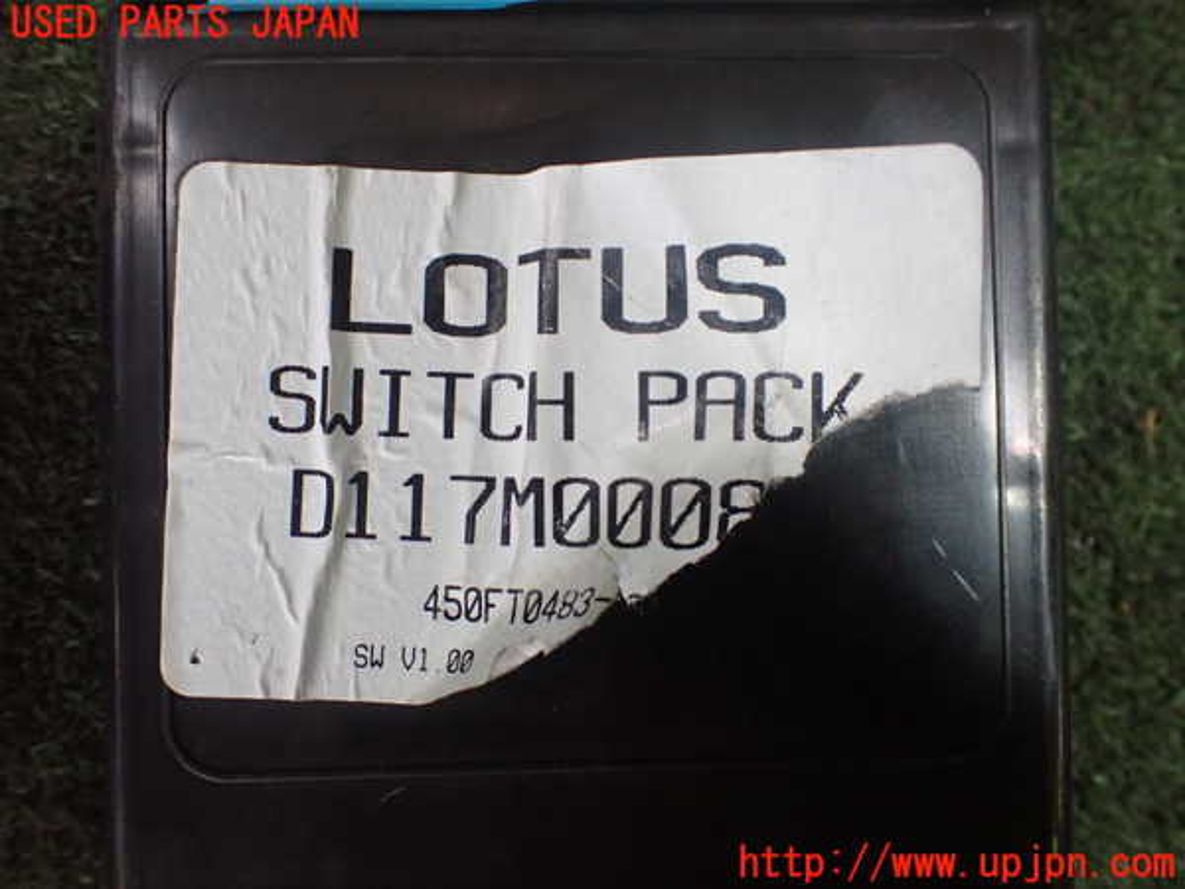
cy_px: 444
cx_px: 592
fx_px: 1027
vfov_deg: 46.8
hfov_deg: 60.0
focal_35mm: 30
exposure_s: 1/125
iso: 640
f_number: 2.3
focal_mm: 5.4
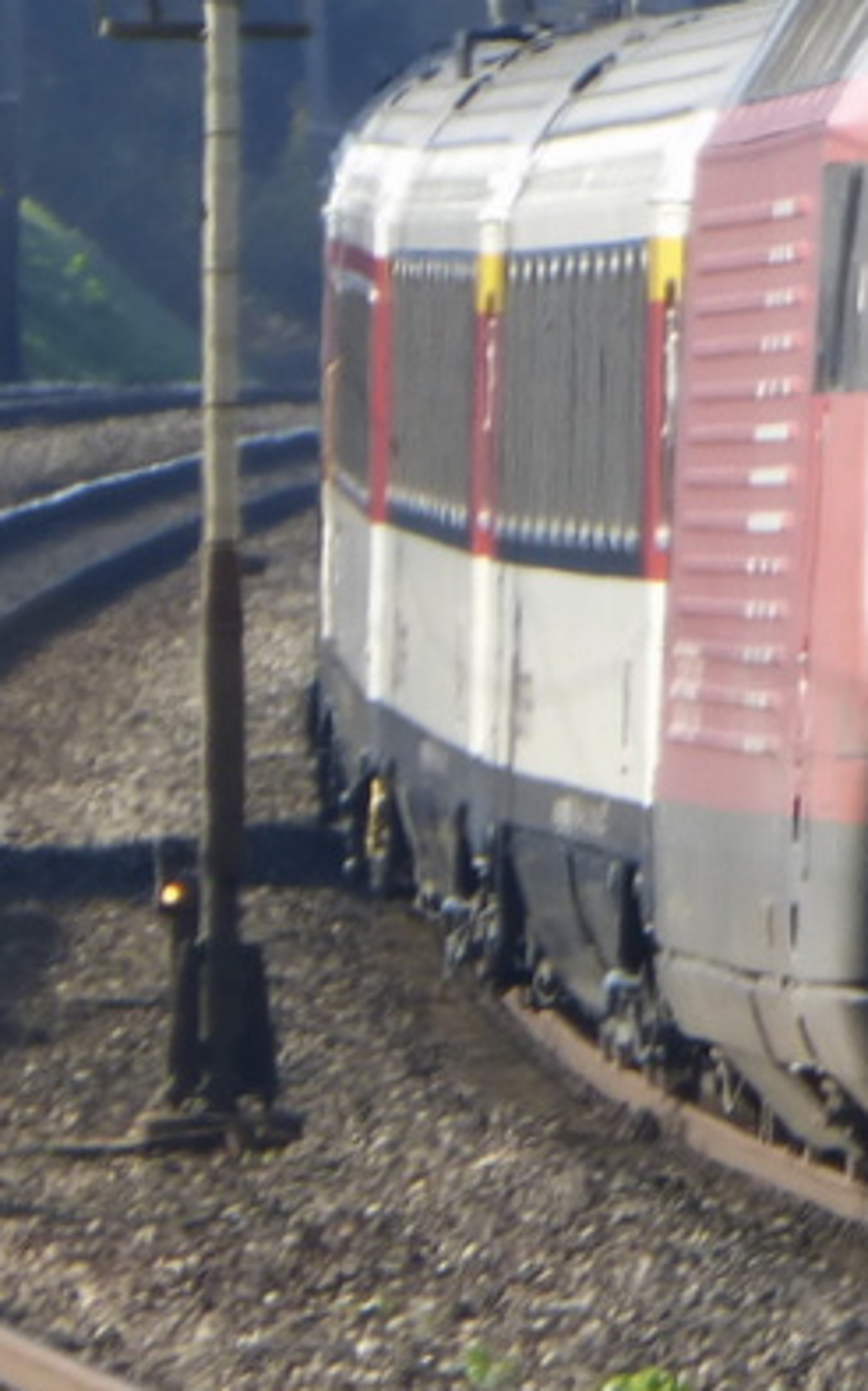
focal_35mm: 1146
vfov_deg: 1.8
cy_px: 339
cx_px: 1415
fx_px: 43407
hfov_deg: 1.1
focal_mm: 68.9
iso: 100
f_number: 5.9
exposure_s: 1/125
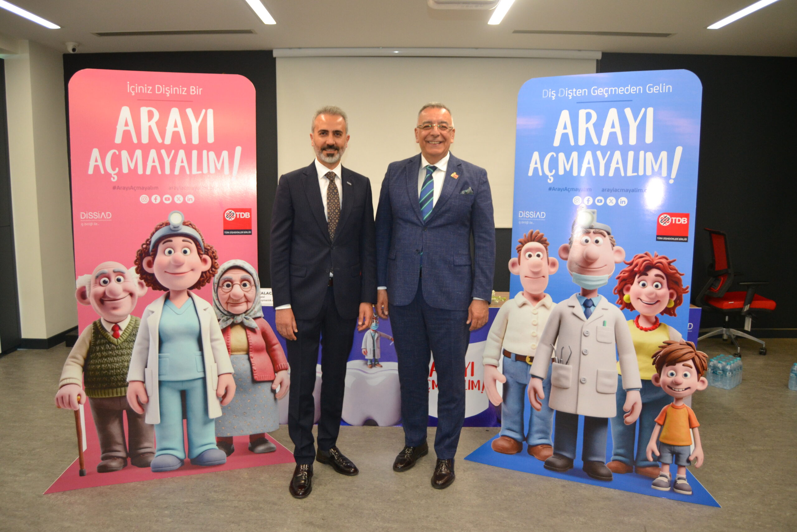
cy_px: 266
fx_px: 598
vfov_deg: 47.9
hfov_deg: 67.4
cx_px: 398
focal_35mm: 27
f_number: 3.5
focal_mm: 18
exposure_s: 1/60
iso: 1000
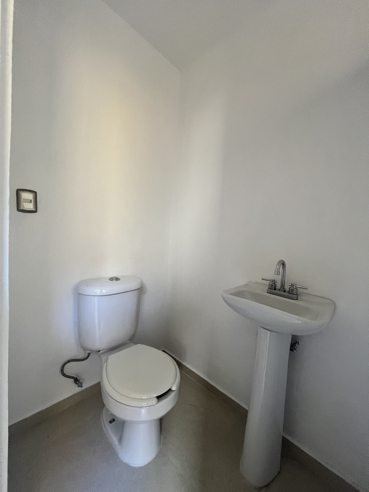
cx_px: 184
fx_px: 185
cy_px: 246
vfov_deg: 106.2
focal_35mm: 13
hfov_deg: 89.9
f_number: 1.8
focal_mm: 1.57
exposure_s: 1/64
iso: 250
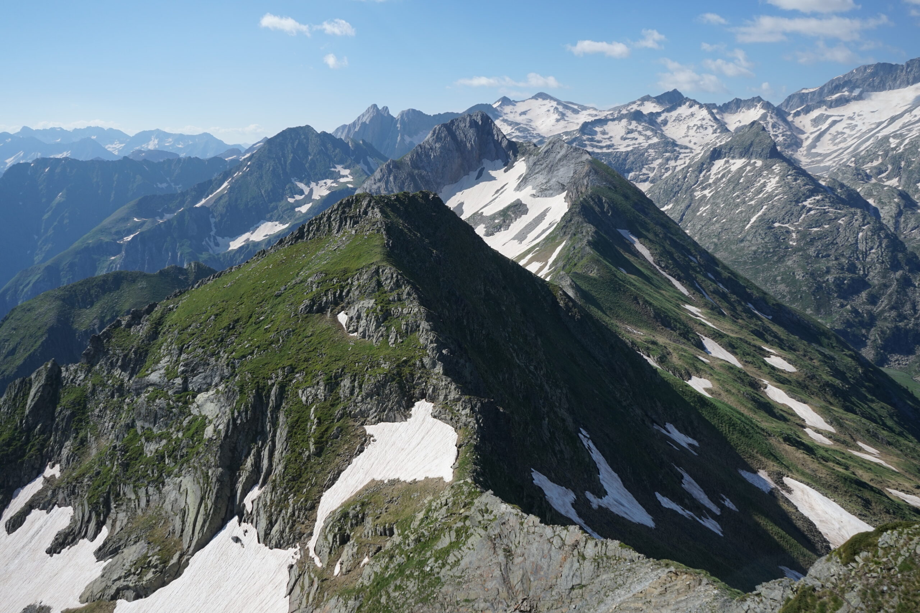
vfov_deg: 45.0
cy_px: 306
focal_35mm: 29
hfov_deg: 63.7
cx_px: 460
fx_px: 741
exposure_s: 1/500
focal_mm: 29
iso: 200
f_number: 9
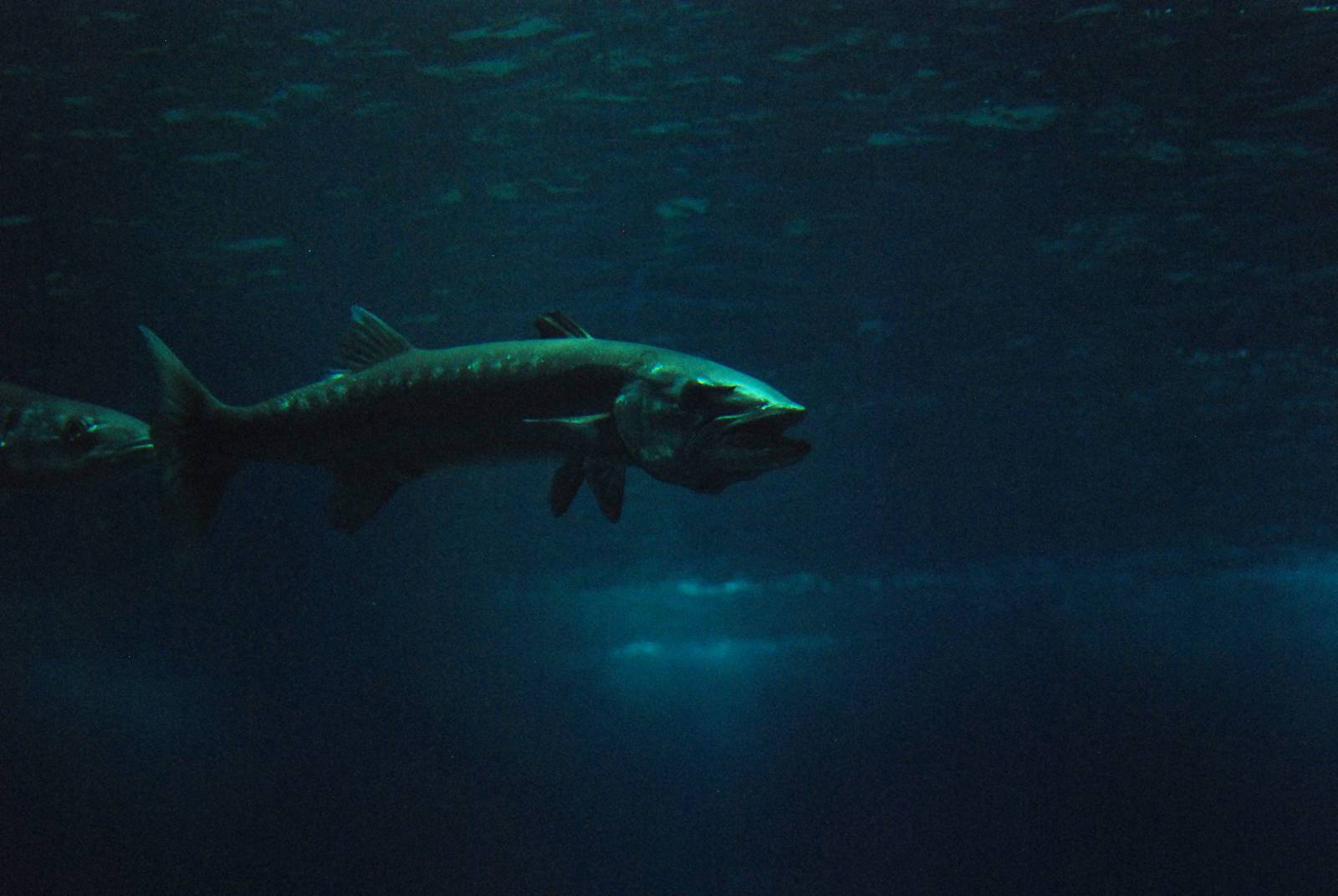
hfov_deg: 19.4
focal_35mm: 105
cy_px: 448
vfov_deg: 13.1
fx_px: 3907
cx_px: 669
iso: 1600
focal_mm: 70
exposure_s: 1/160
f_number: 4
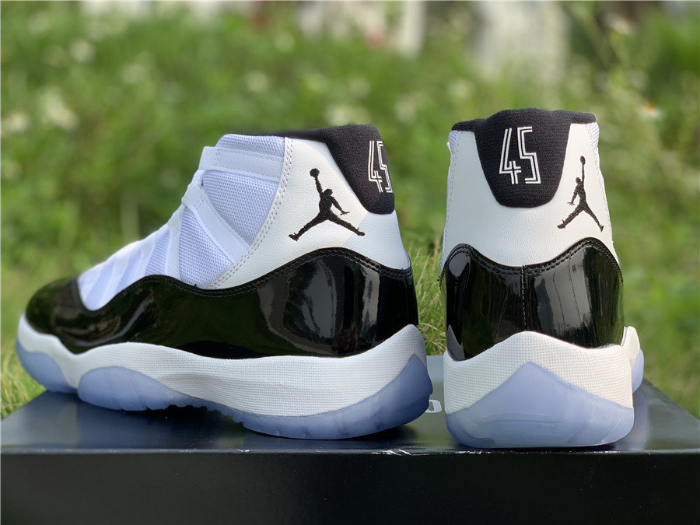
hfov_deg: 36.8
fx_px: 1052
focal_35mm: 52
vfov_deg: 28.0
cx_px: 350
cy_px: 262
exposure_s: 1/639
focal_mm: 6
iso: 16
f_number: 2.4
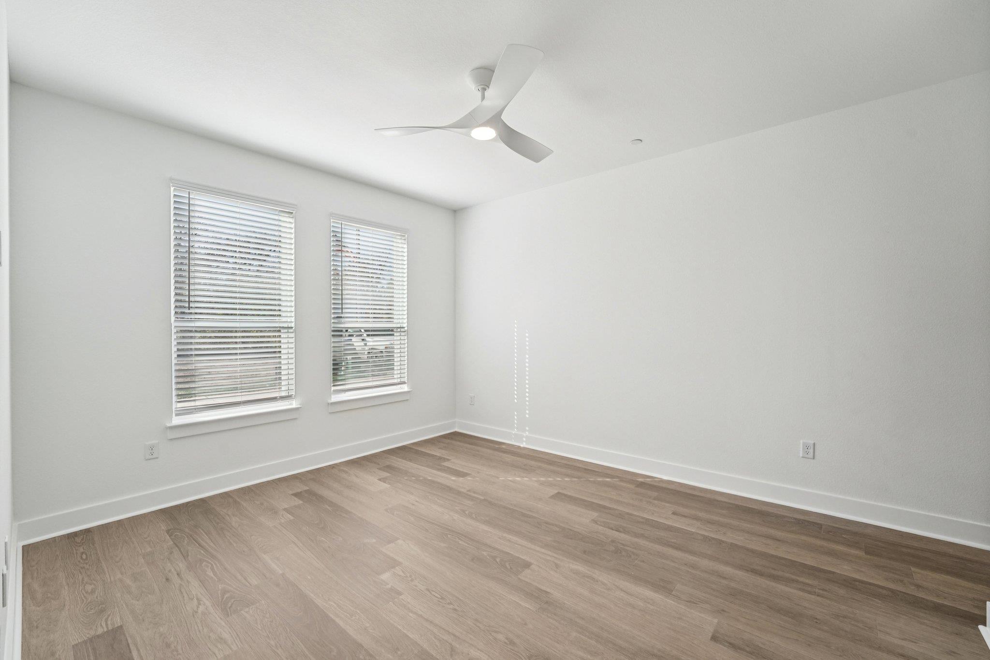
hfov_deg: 104.3
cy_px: 330
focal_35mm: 14
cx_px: 495
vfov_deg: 81.2
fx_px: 385
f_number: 8
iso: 800
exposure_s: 1/320
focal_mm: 14
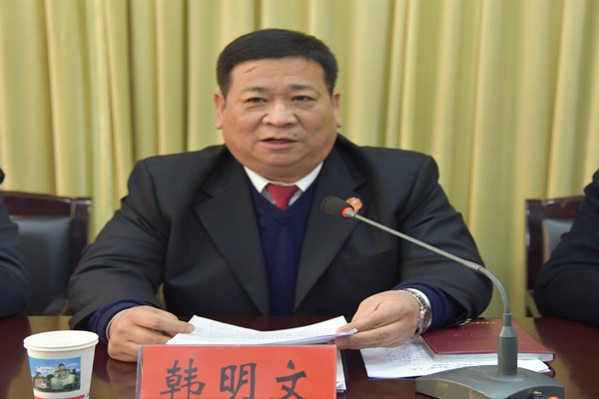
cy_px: 200
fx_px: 915
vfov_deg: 24.6
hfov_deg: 36.2
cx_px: 300
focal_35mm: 55
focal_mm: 55
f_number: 4
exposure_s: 1/60
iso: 1400
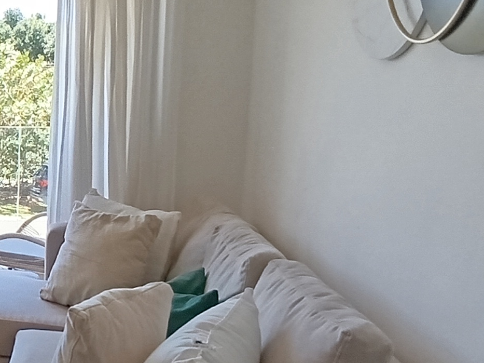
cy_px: 185
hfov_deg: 27.4
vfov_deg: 26.1
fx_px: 783
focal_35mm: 56
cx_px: -177
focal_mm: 1.65
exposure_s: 1/99.9
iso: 100
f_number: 2.2
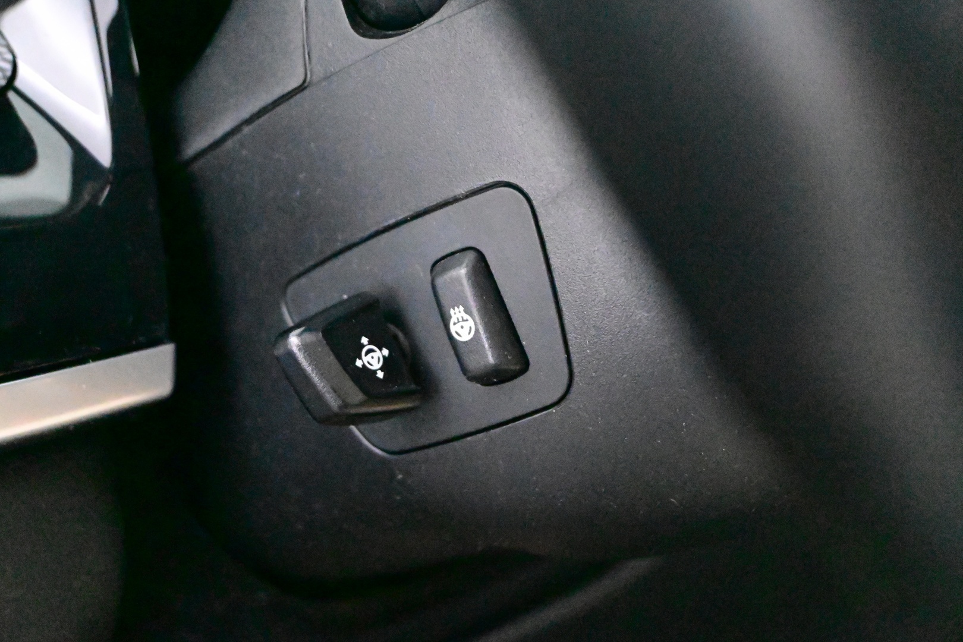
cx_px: 482
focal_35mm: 56
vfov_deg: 24.4
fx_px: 1485
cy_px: 321
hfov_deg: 35.9
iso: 40000
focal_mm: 37
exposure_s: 1/60
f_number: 5.3
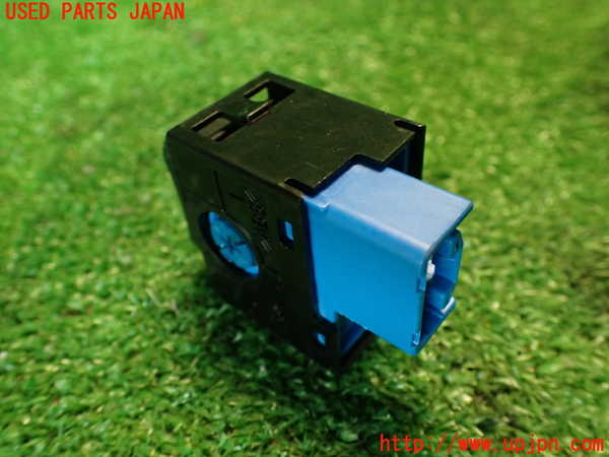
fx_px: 528
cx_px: 304
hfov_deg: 60.0
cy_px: 228
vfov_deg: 46.8
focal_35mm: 30
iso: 500
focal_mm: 5.4
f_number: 2.3
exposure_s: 1/30
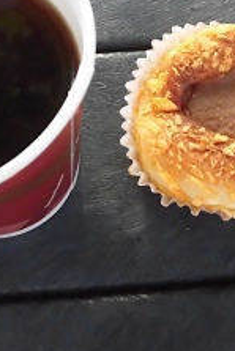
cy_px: 98
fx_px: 547
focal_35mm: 56
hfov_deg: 24.2
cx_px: 132
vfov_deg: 35.0
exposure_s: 1/500
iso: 500
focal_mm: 4.3
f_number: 3.1
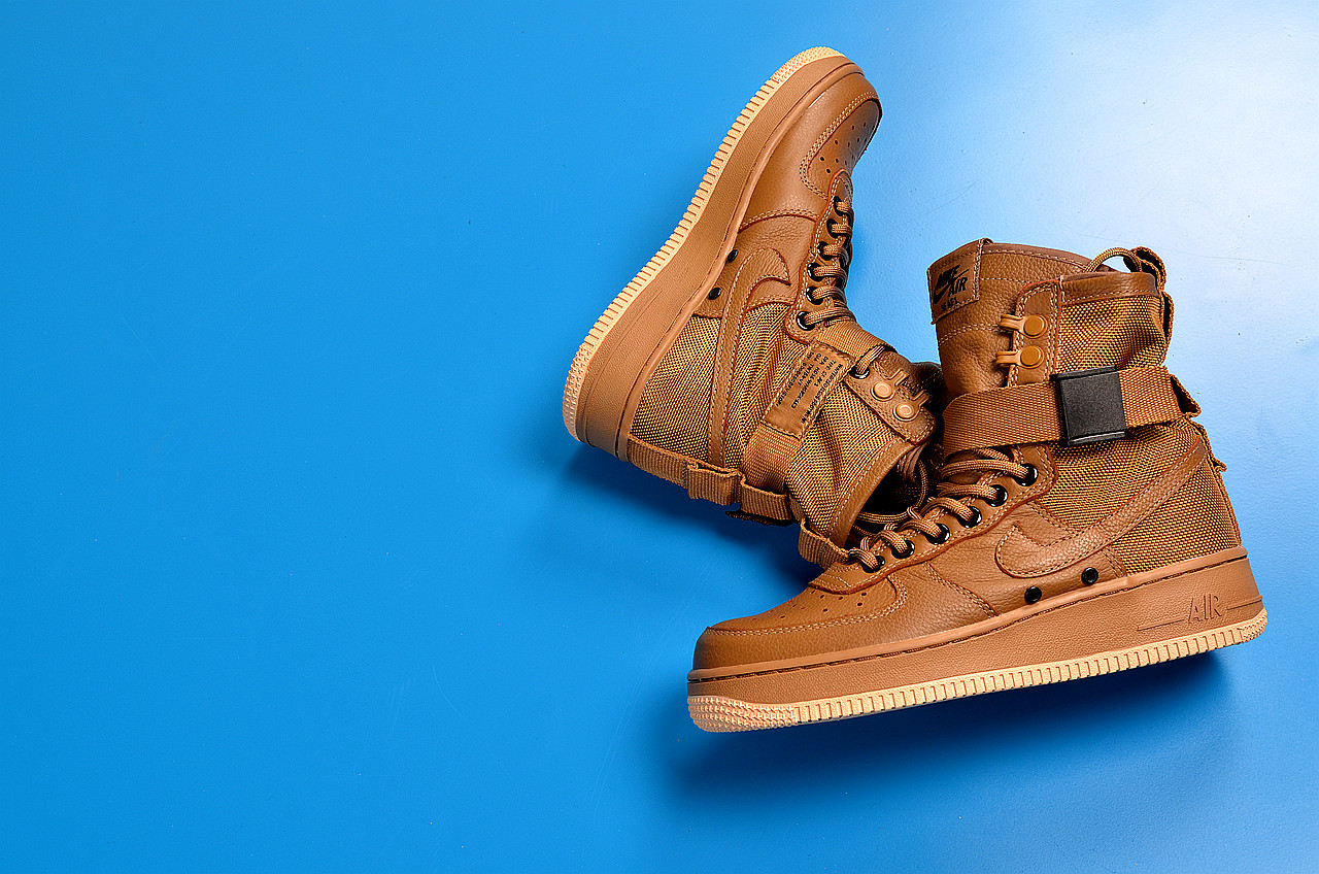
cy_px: 437
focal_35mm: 52
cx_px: 660
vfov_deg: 25.6
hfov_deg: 37.9
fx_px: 1920
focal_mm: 35
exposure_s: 1/100
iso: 250
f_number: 7.1
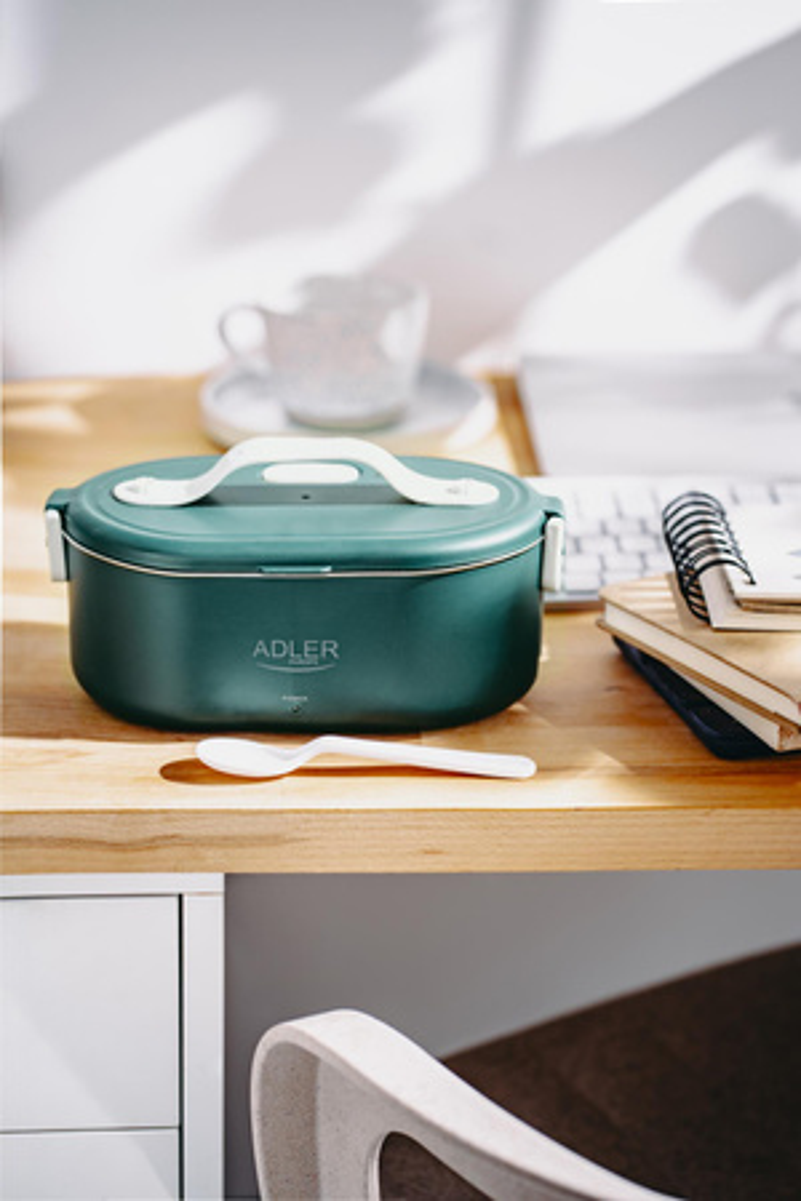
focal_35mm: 85
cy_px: 600
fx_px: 2837
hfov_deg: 16.1
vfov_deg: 23.9
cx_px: 400
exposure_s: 1/125
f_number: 3.5
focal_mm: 85
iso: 100
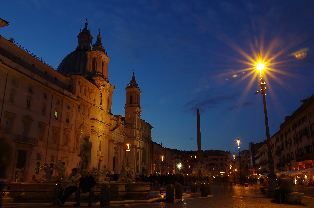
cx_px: 157
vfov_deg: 42.1
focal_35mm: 31
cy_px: 104
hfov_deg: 60.4
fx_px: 270
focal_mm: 21
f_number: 13
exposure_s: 10
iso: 100
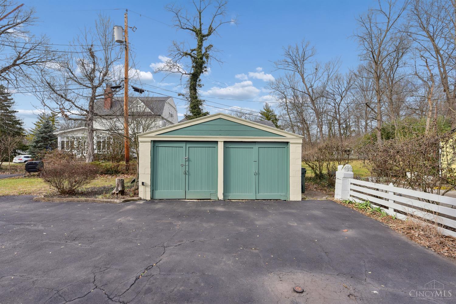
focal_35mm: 14
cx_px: 228
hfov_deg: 104.3
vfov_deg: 81.2
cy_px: 152
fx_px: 177
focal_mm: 14
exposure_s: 1/200
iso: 400
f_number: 8
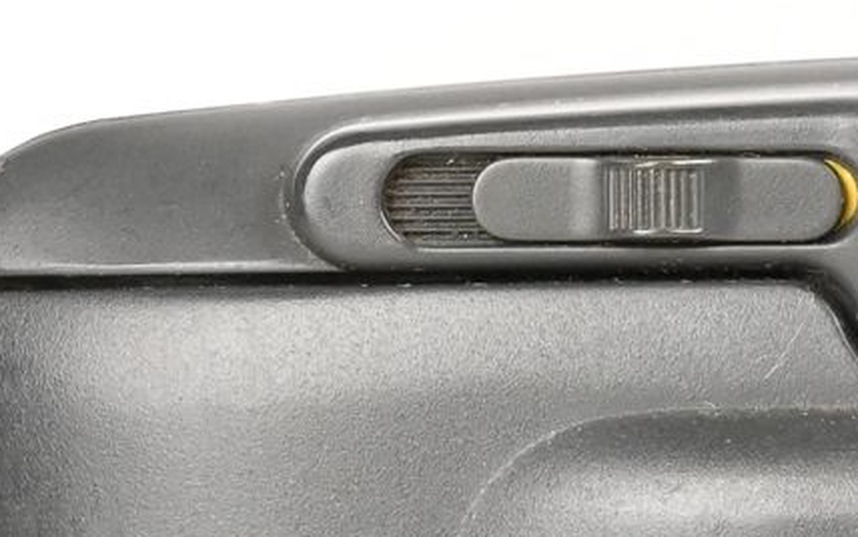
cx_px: 1289
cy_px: 720
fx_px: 16026
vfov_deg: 1.9
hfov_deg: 3.1
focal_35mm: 685
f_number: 14
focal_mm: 120
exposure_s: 1/100
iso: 3200
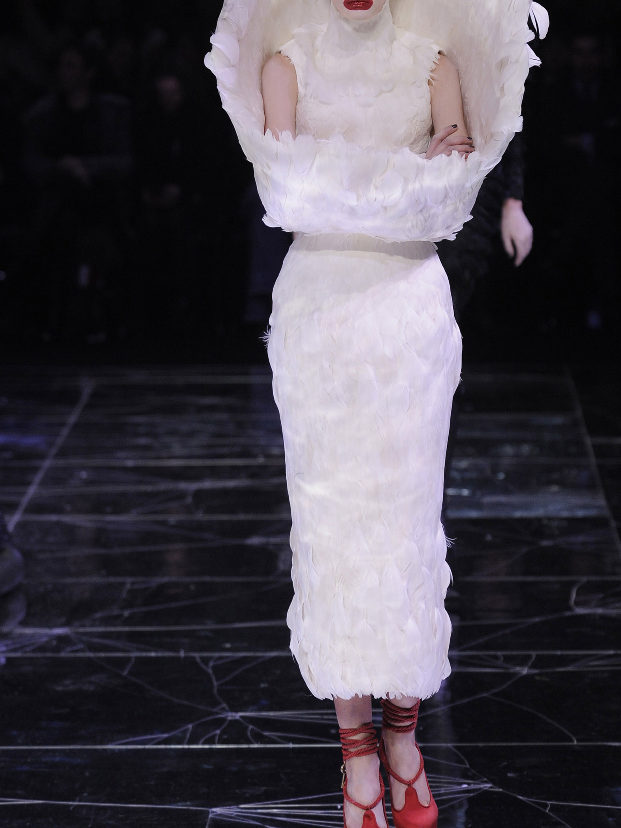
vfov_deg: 11.1
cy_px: 355
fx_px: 4257
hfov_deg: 8.3
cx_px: 372
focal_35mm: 178
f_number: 4
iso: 1600
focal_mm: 130
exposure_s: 1/500
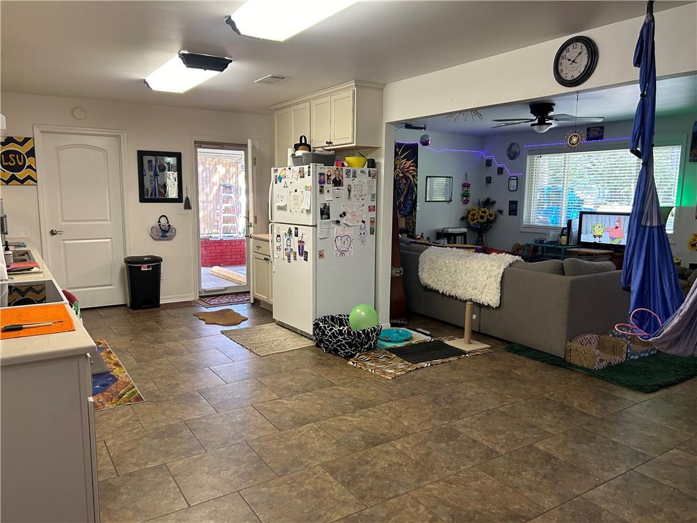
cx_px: 348
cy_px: 262
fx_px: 524
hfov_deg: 67.3
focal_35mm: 26
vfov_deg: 53.1
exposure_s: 1/120
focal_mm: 5.7
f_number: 1.5
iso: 125
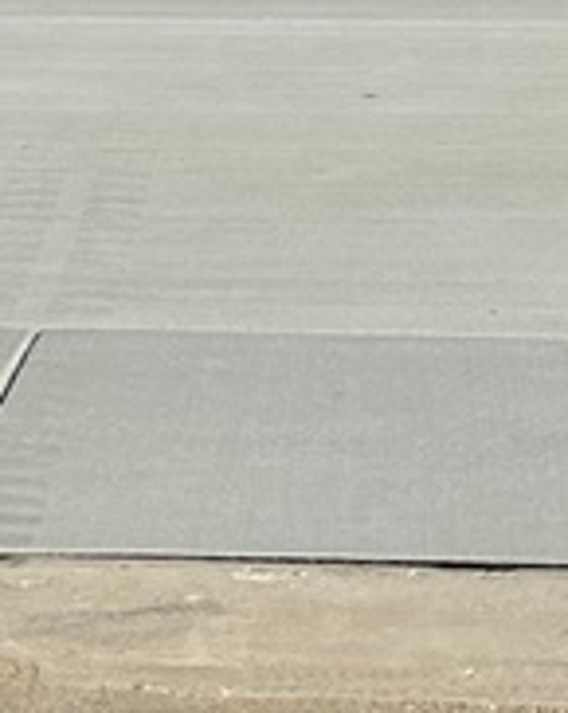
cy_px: -1450
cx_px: -67
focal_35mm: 198
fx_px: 4171
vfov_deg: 8.2
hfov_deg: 7.7
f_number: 1.78
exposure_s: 1/8929
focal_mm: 6.86
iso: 80
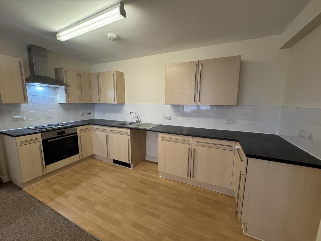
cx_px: 160
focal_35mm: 14
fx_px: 130
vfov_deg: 85.7
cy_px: 120
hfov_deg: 102.1
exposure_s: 1/50
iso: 320
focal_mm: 2.22
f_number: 2.2
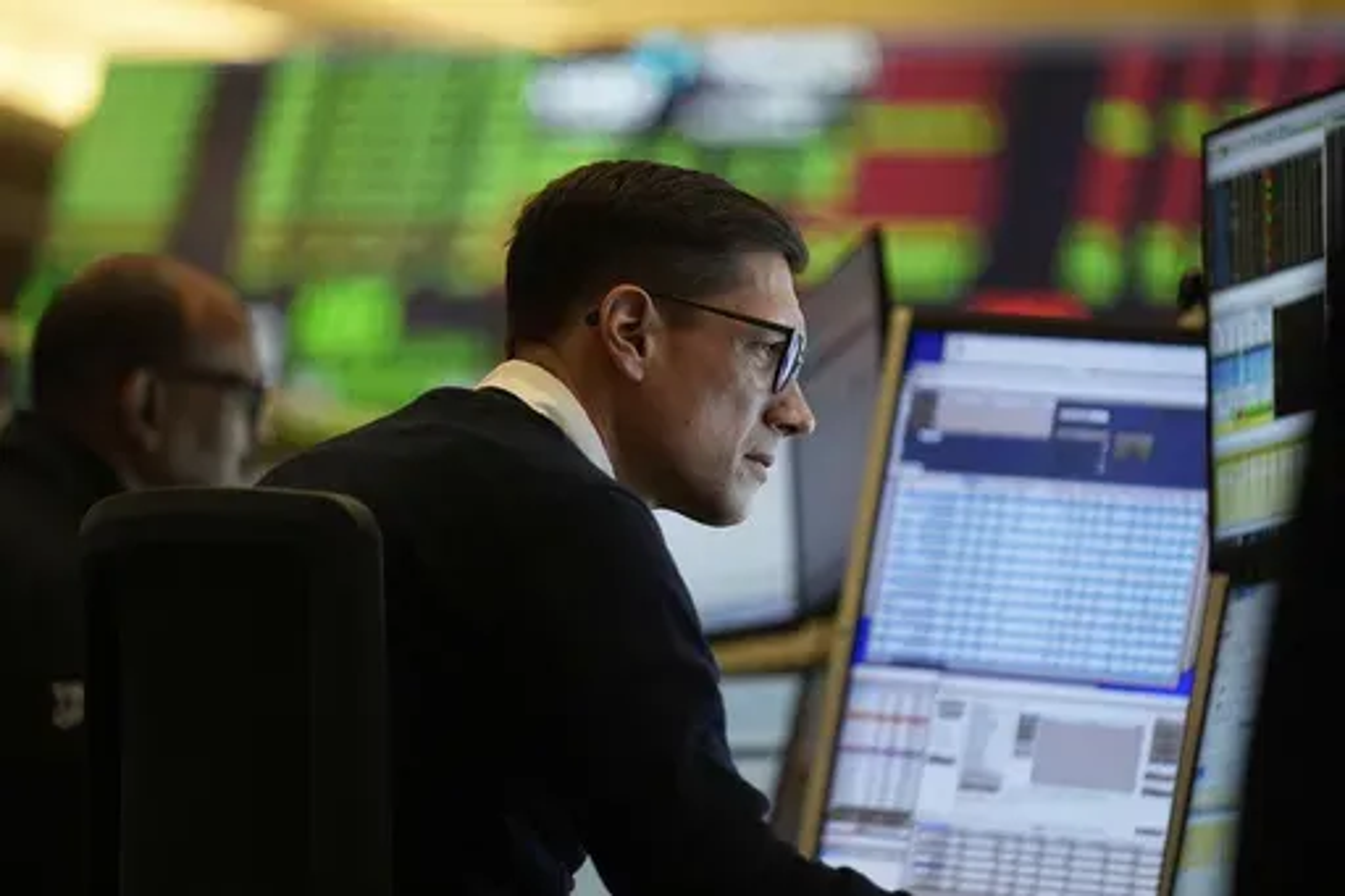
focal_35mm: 195
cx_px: 672
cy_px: 448
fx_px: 7283
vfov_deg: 7.0
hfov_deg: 10.6
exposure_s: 1/250
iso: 2000
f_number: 2.8
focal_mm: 195
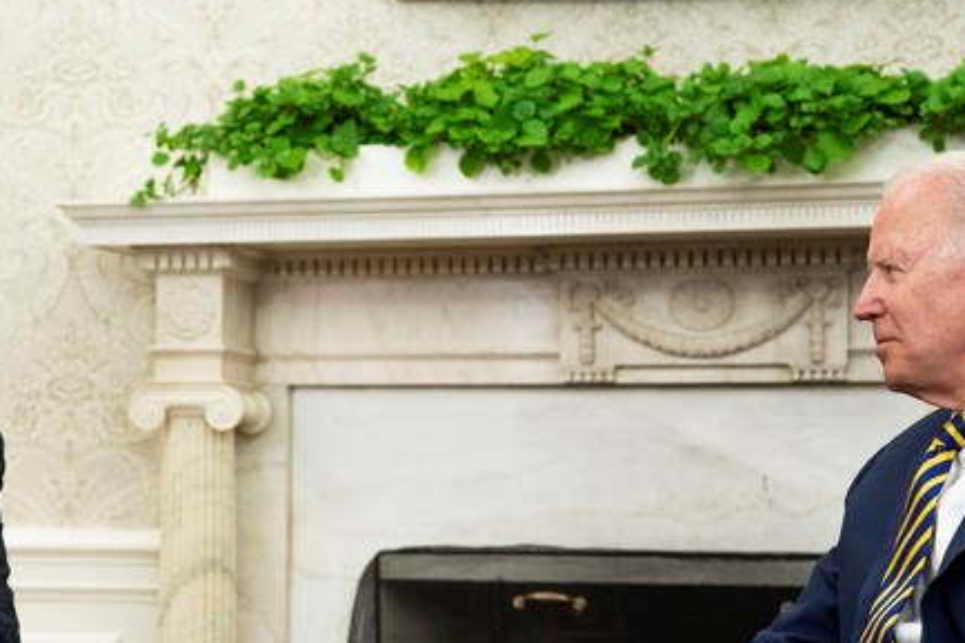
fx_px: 2840
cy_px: 475
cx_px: 336
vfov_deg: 12.9
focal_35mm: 106
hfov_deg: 19.2
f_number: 4
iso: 2000
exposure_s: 1/200
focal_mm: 50
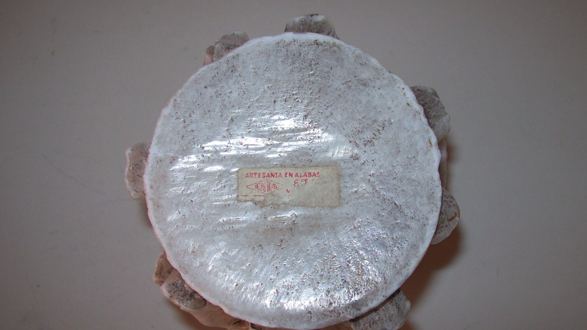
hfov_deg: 47.3
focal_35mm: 43
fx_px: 669
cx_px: 304
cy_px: 182
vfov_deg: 27.7
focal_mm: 6
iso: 80
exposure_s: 1/64
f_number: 2.7
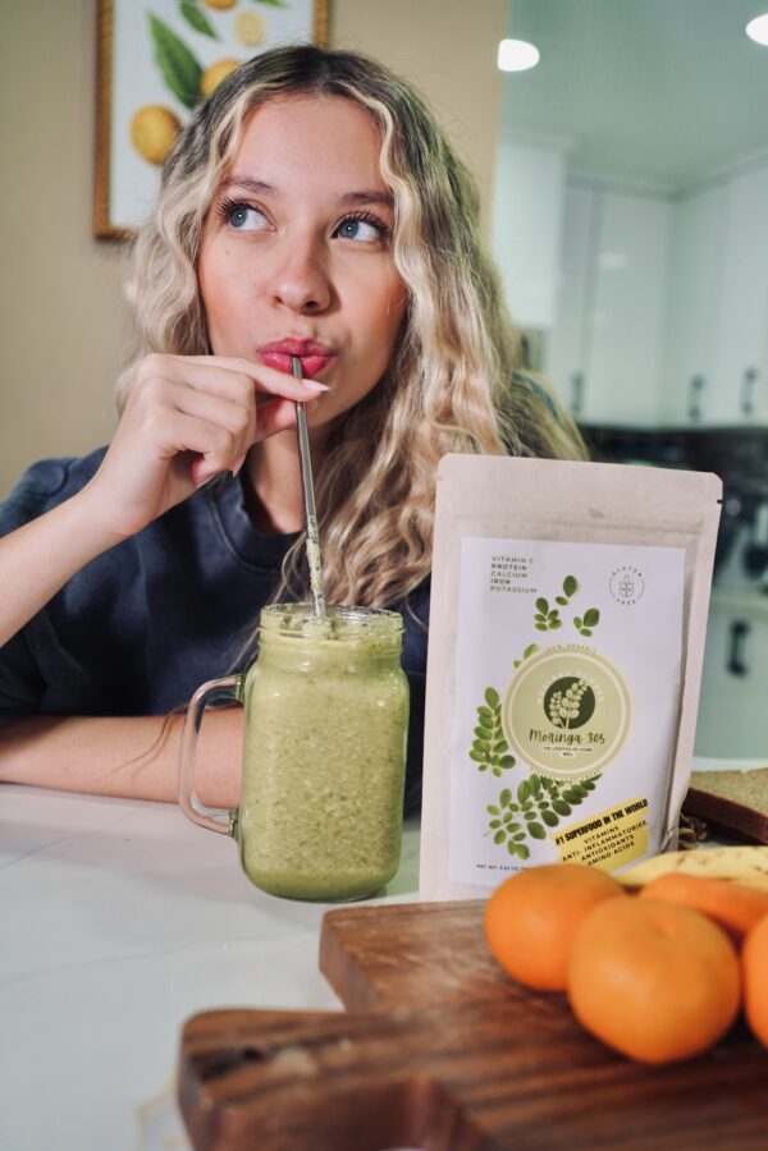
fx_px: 1120
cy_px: 576
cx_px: 384
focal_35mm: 35
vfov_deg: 54.4
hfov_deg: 37.9
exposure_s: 1/160
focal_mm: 35
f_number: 4
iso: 400
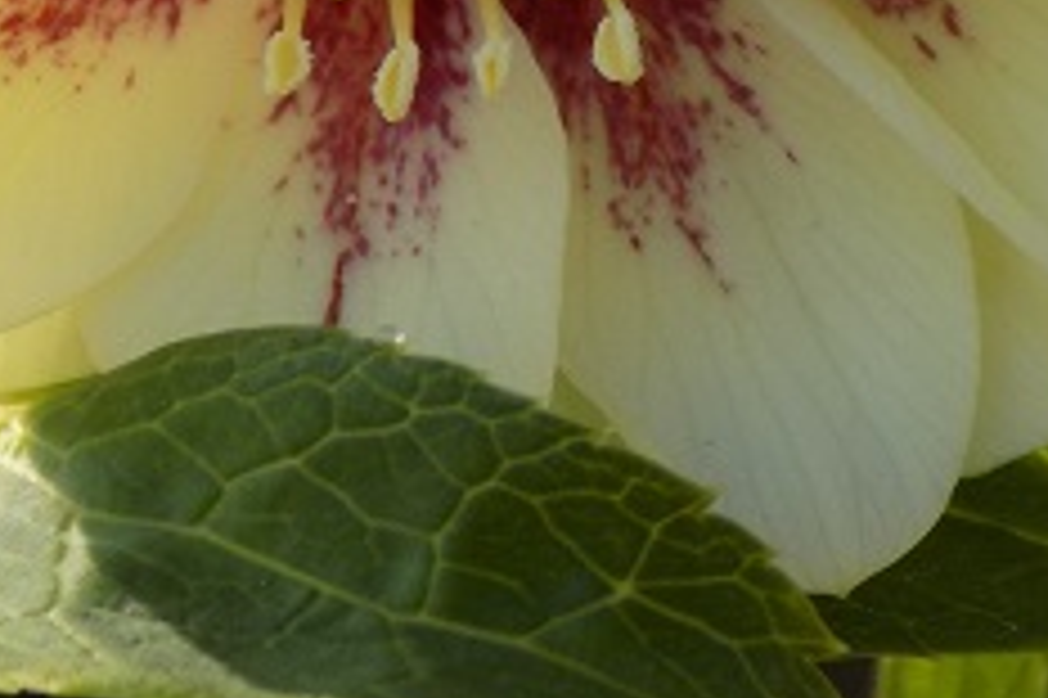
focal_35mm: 440
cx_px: 441
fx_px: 12799
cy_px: -320
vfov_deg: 3.1
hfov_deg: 4.7
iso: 80
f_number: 5.2
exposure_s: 1/80
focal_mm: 27.3
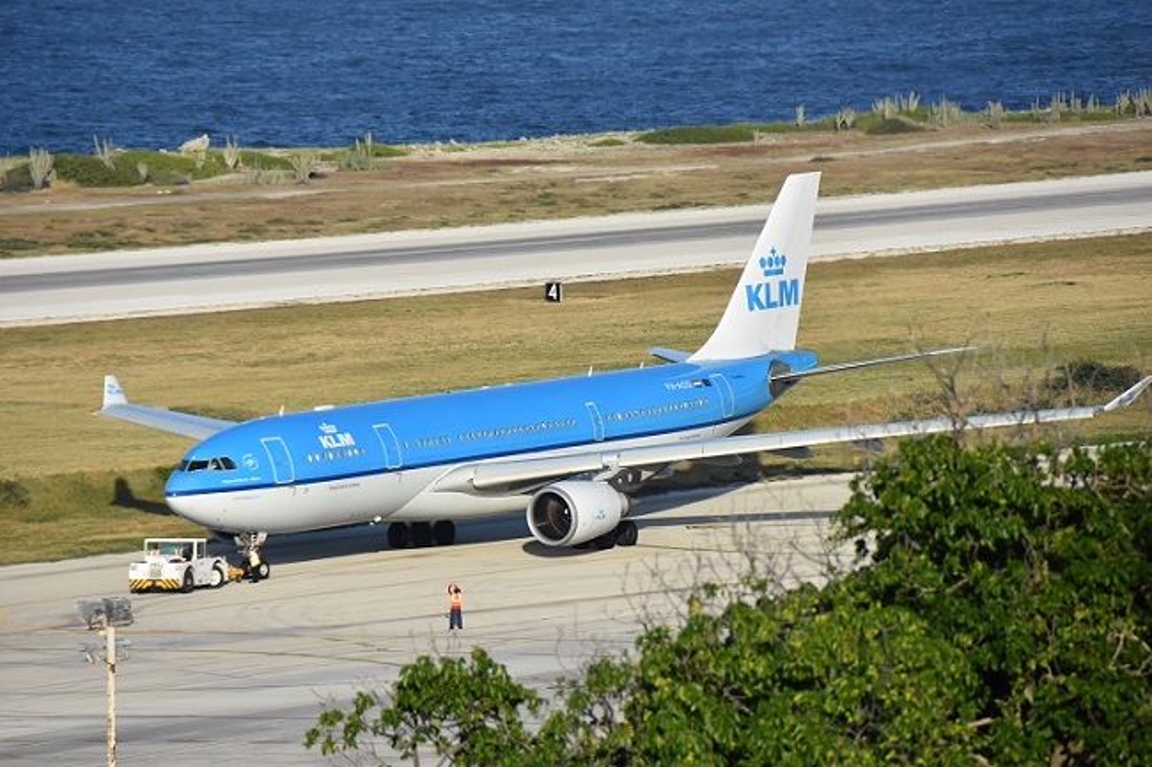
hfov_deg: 5.7
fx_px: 11516
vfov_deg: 3.8
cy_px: 384
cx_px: 576
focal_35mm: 360
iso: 800
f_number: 6.3
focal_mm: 240
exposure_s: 1/2500
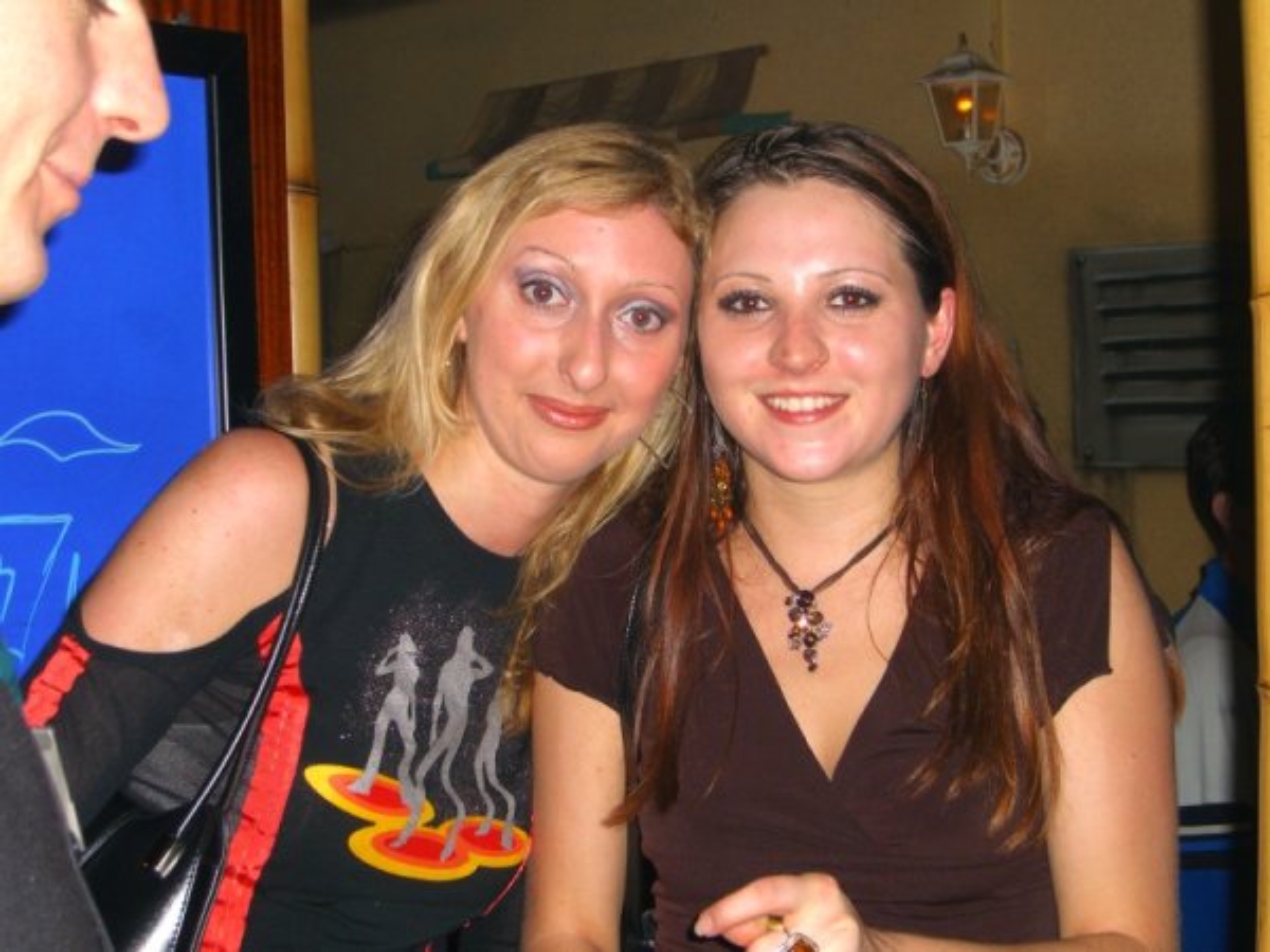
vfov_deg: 25.7
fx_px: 2091
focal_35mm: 57
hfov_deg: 33.8
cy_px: 476
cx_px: 635
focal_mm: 11.8
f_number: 3.6
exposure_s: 1/60
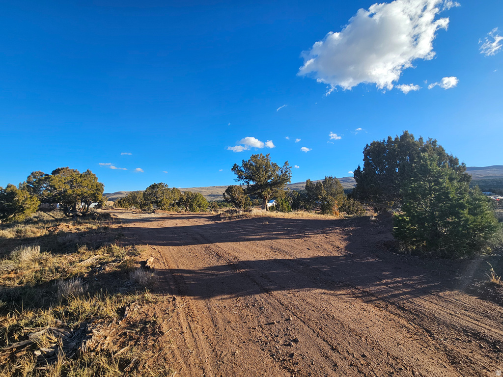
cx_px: 252
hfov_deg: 106.2
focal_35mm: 13
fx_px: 189
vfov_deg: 89.9
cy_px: 188
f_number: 2.2
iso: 50
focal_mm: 2.2
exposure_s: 1/1328
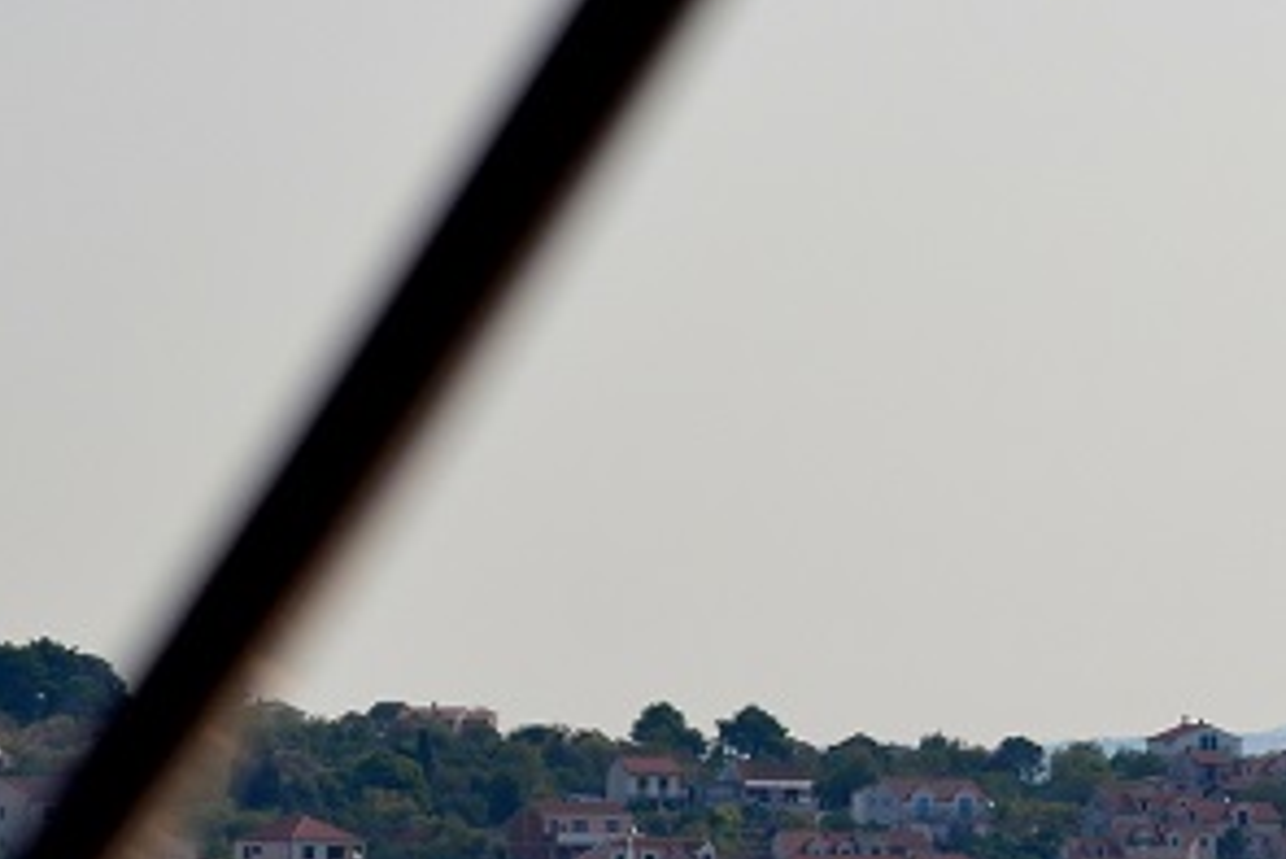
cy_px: 560
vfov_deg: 3.9
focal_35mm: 355
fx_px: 12687
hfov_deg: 5.7
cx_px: 1964
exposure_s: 1/4000
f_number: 5.6
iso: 400
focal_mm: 70
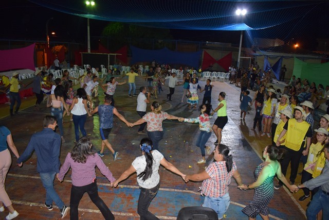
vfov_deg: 48.0
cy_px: 110
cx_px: 164
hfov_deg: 67.4
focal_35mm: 27
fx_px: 247
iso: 2000
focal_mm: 18
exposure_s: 1/60
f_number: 3.5
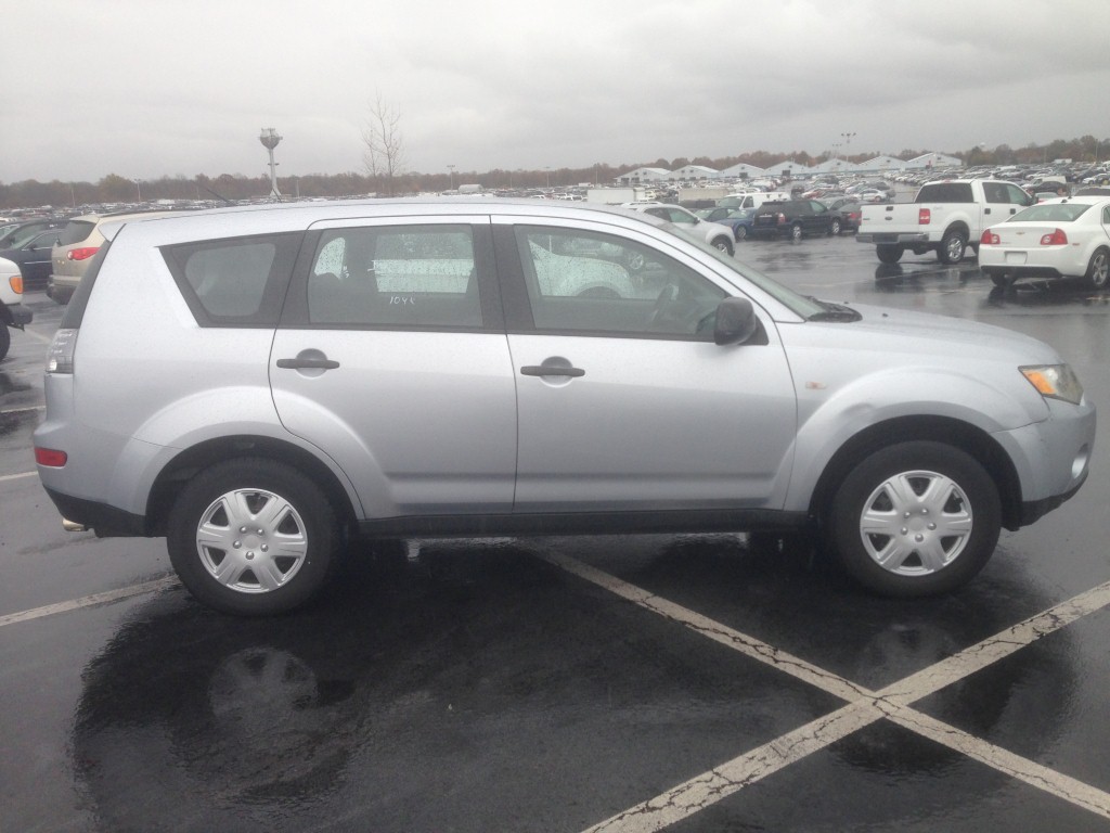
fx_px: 1058
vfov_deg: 42.9
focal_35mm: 33
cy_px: 416
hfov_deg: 55.4
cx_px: 555
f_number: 2.4
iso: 50
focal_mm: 4.13
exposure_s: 1/272
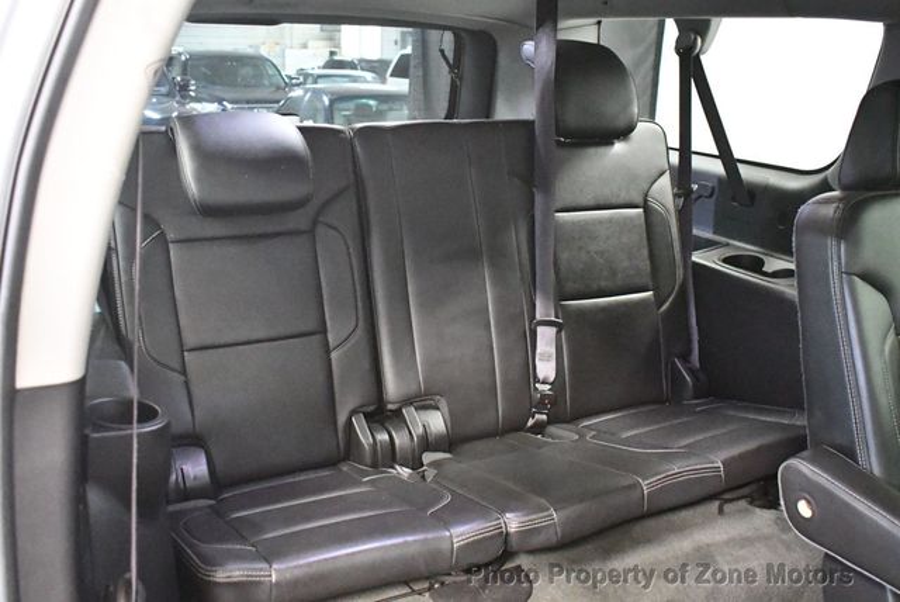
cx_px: 450
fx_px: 901
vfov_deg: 36.9
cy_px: 301
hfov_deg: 53.1
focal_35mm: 36
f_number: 3.5
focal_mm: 18
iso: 12800
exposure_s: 1/40
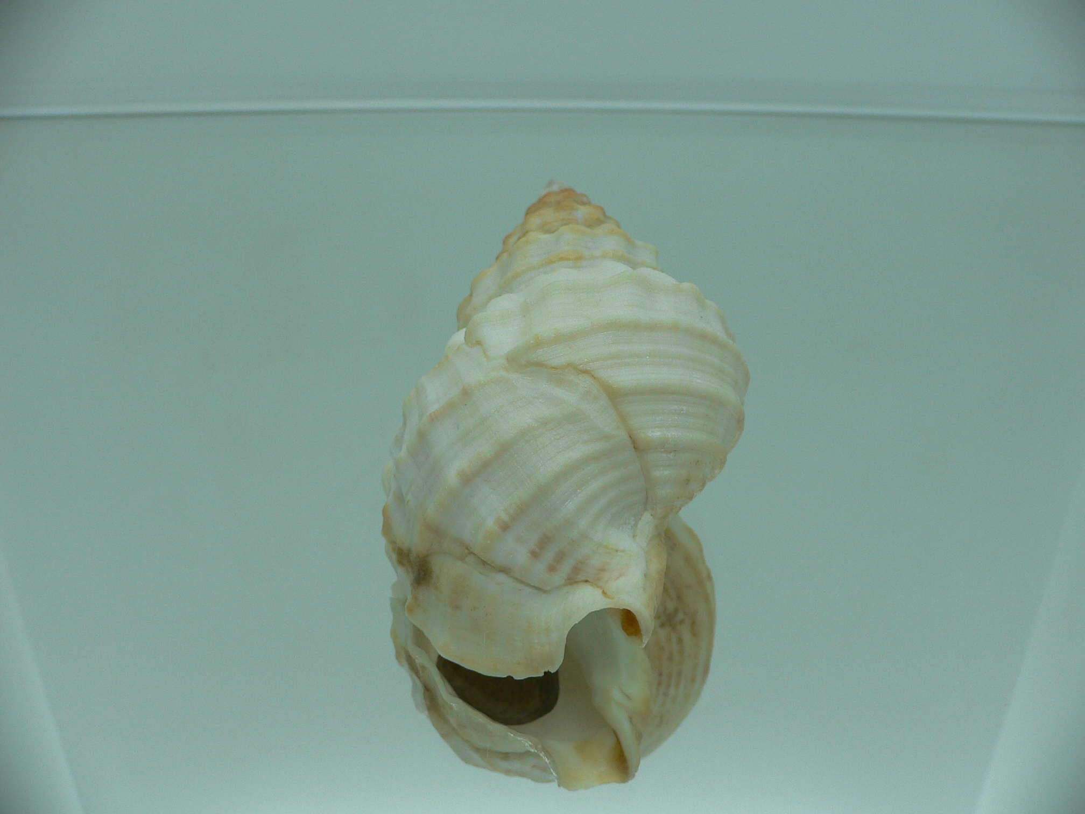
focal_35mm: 35
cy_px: 407
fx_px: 1097
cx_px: 542
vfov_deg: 40.7
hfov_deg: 52.6
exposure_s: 1/80
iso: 80
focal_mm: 4.6
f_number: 2.8
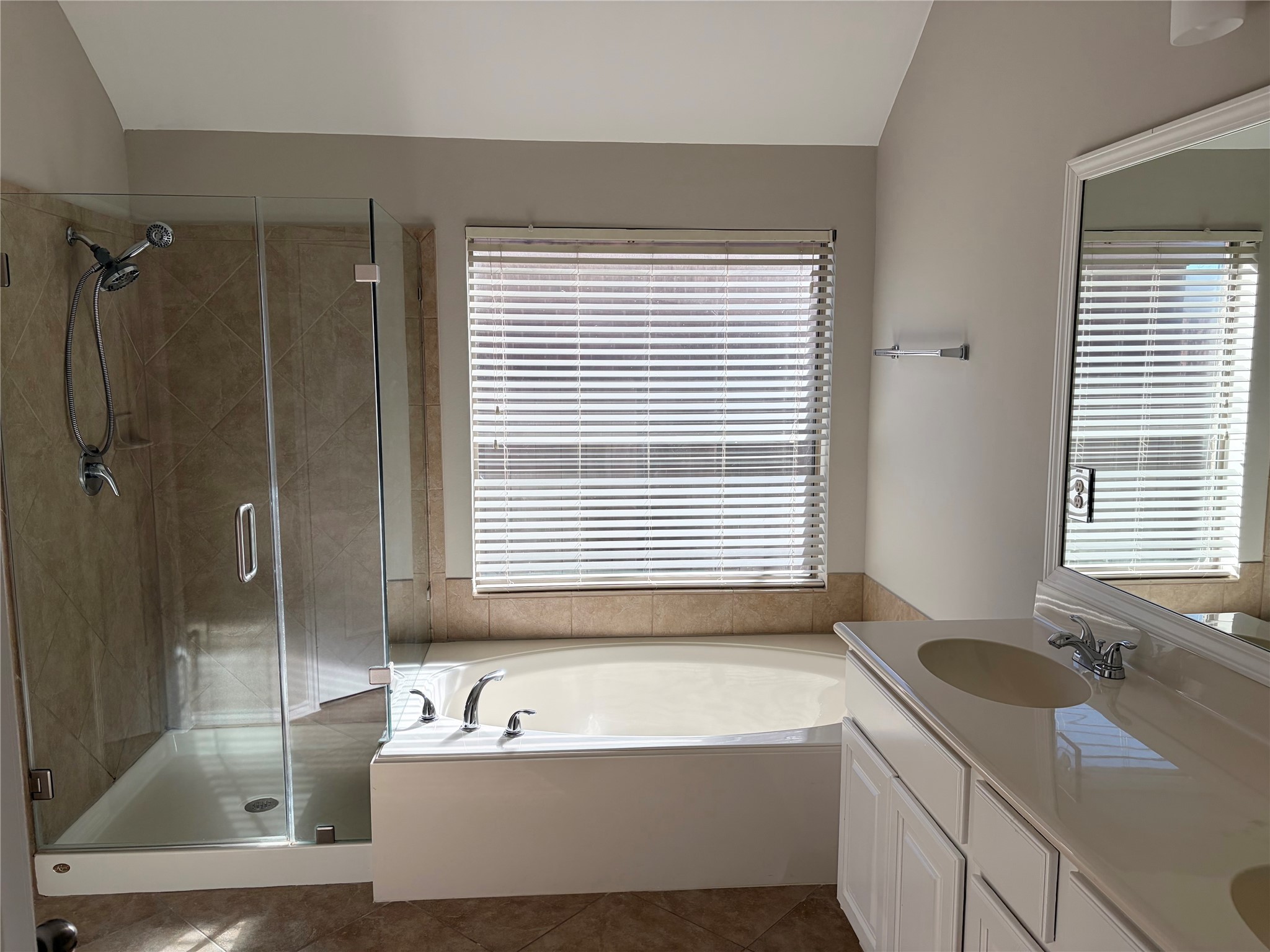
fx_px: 954
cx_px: 635
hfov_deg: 67.3
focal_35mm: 26
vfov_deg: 53.1
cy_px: 476
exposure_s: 1/1155
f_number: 1.6
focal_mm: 5.96
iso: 50
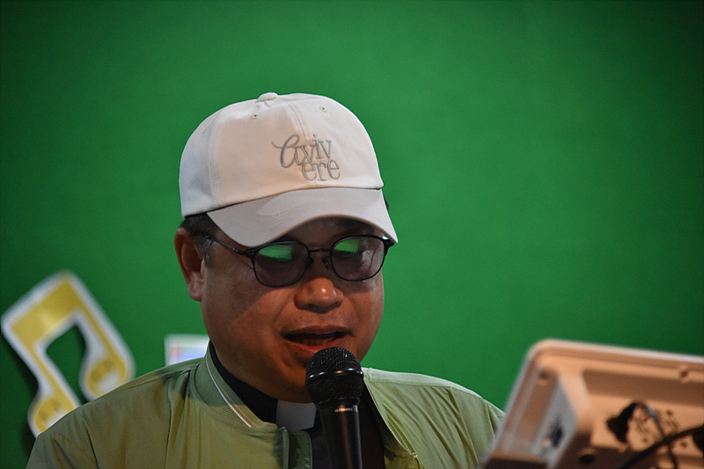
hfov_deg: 8.2
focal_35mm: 250
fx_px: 4888
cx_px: 352
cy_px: 234
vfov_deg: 5.5
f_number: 5.6
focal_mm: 250
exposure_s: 1/160
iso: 4000
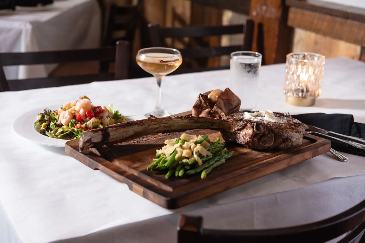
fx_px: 608
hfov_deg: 33.4
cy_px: 122
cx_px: 182
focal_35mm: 60
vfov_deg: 22.6
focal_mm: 60
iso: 1000
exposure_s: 1/200
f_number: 4.5
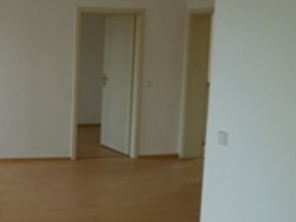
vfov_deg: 25.2
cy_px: 103
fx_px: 496
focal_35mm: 58
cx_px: -10
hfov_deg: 30.5
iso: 80
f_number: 2.8
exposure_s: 1/40
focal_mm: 4.5
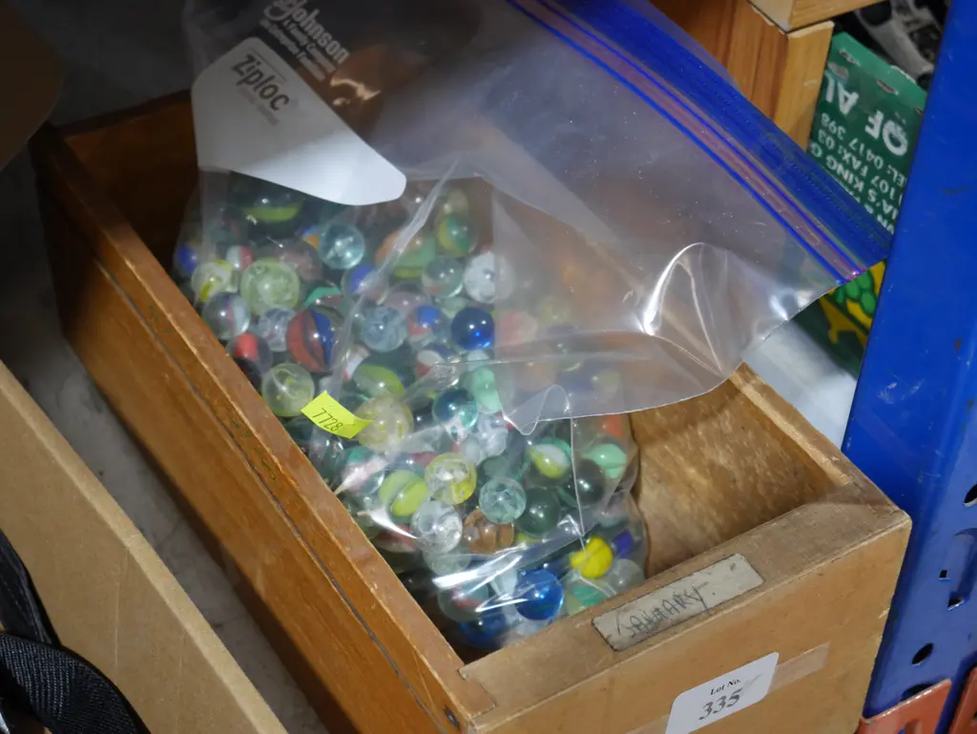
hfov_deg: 31.2
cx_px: 488
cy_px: 367
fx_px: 1751
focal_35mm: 62
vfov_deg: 23.7
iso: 2000
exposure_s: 1/80
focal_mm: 31
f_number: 5.4
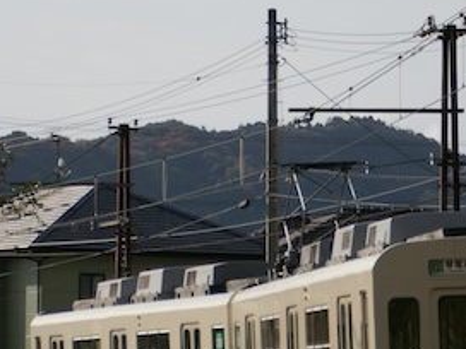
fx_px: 3419
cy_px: 317
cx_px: 307
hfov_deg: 7.8
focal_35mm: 254
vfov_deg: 5.8
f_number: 5.6
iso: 400
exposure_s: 1/4000
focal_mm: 80
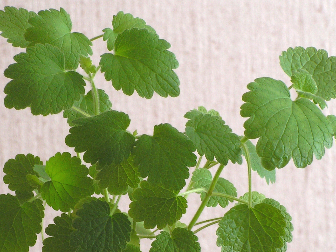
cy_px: 167
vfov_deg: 7.4
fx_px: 1941
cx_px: 174
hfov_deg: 9.9
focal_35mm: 200
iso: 100
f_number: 8
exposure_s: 15
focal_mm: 22.8
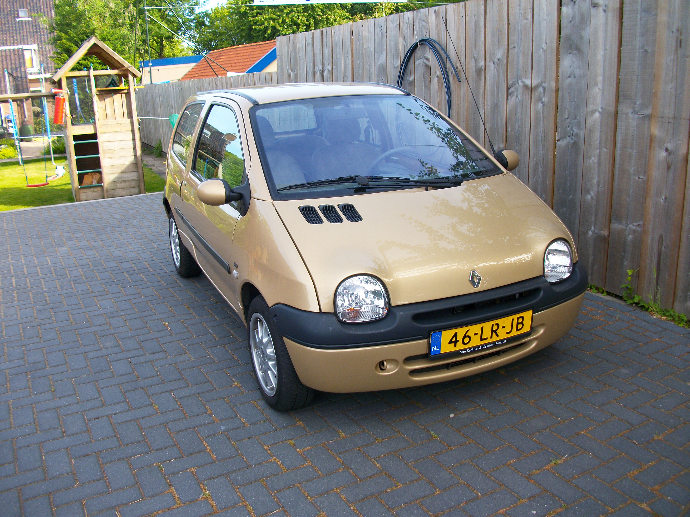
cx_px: 345
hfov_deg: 54.0
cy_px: 258
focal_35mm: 34
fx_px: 678
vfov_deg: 41.8
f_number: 2.9
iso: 80
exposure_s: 1/197
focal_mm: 5.7
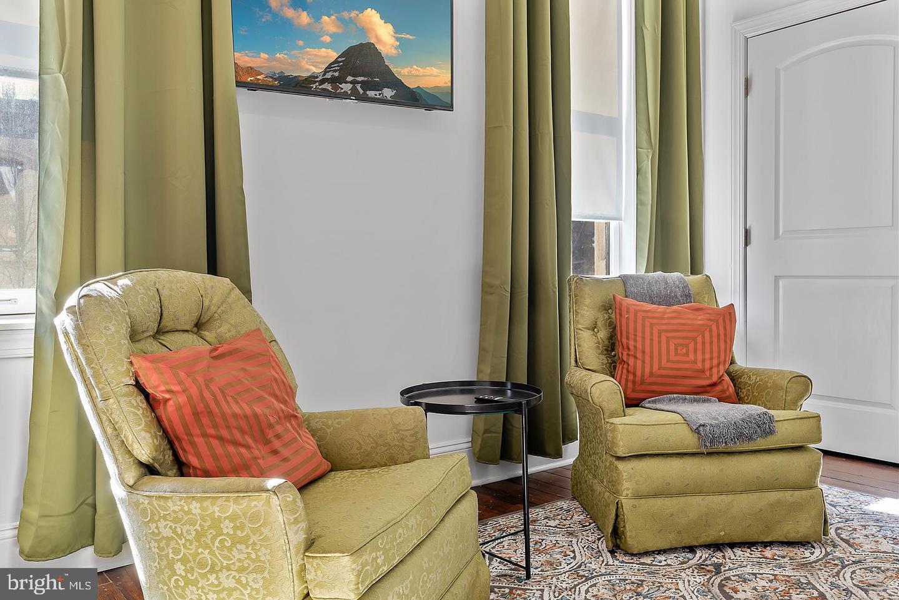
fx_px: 774
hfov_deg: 60.3
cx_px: 450
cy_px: 300
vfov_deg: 42.4
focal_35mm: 31
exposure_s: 1/1.67
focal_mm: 31
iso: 100
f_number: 8
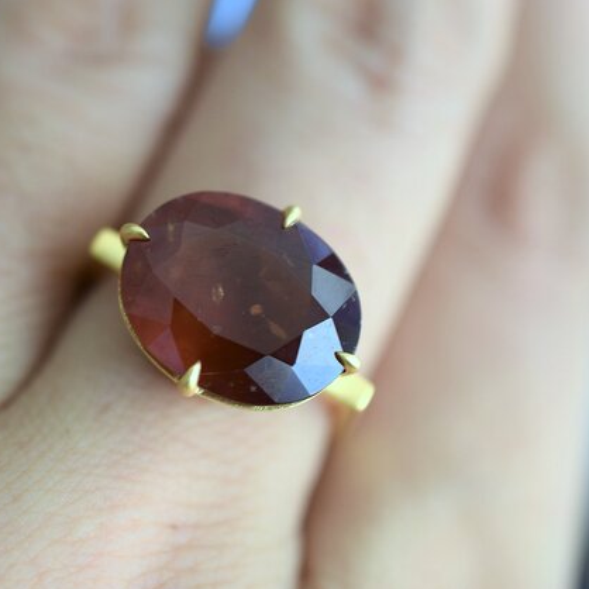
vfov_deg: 22.2
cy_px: 298
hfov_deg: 22.1
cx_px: 186
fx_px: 1502
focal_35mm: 78
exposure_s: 1/80
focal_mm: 40
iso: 400
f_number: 4.5
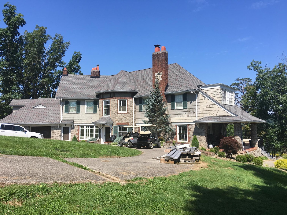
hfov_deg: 61.7
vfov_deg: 48.2
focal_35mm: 29
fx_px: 240
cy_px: 108
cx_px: 144
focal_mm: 4.15
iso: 25
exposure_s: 1/1304
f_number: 2.2
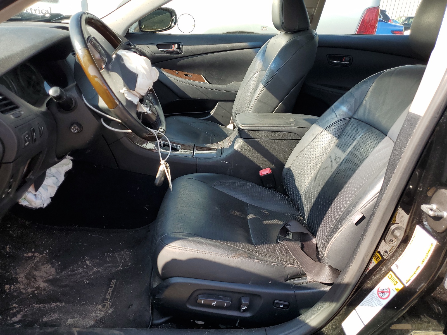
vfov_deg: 53.1
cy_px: 168
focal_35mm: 26
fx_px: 336
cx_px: 224
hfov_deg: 67.3
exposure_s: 1/526
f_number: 1.5
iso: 50
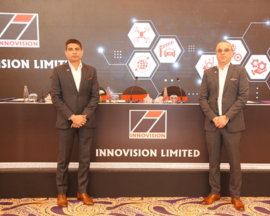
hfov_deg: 45.2
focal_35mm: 40
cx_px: 163
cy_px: 108
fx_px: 322
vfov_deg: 37.0
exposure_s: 1/200
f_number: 4
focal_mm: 35.3
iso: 2000
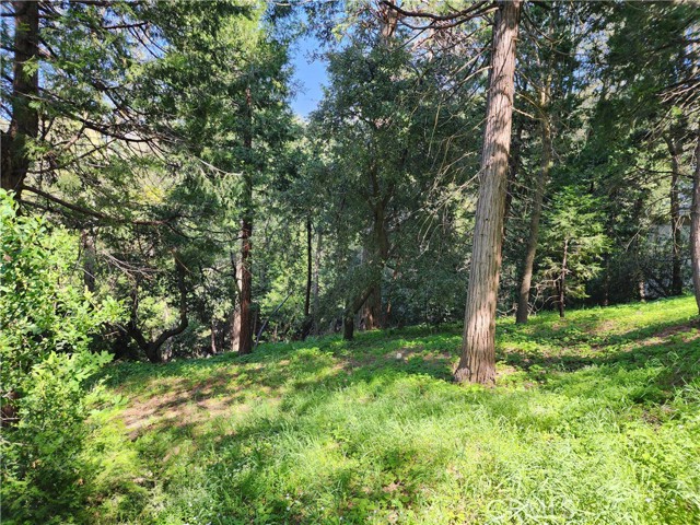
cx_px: 350
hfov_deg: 73.9
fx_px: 465
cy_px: 262
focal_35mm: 23
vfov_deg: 58.9
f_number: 1.8
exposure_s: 1/180
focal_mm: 6.4
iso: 32
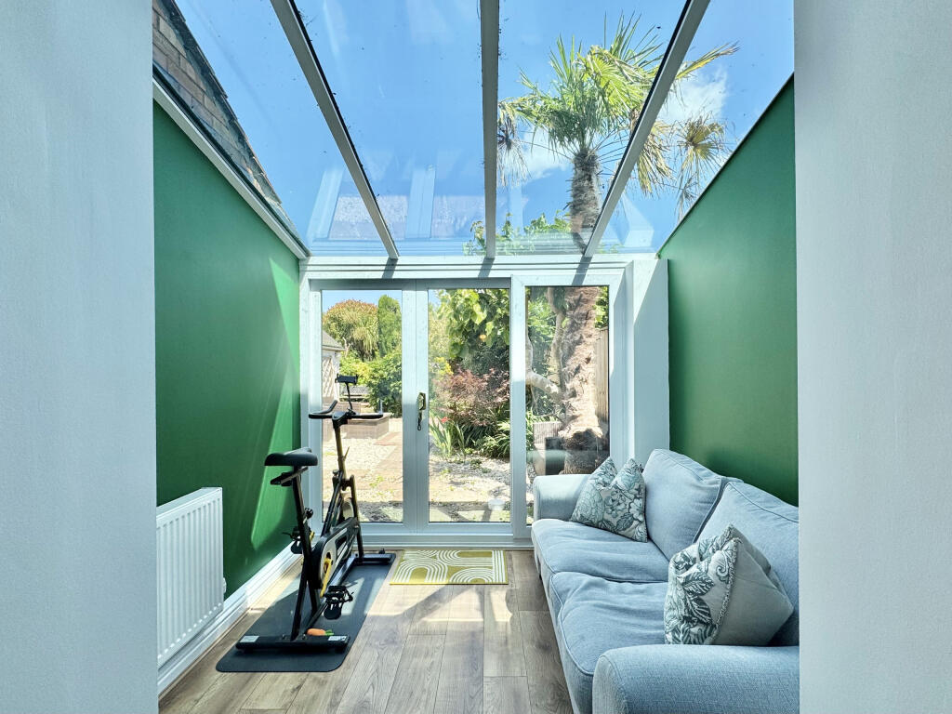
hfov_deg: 102.1
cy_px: 357
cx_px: 476
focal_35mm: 14
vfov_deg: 85.7
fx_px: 385
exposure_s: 1/675
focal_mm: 2.22
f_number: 2.2
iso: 40
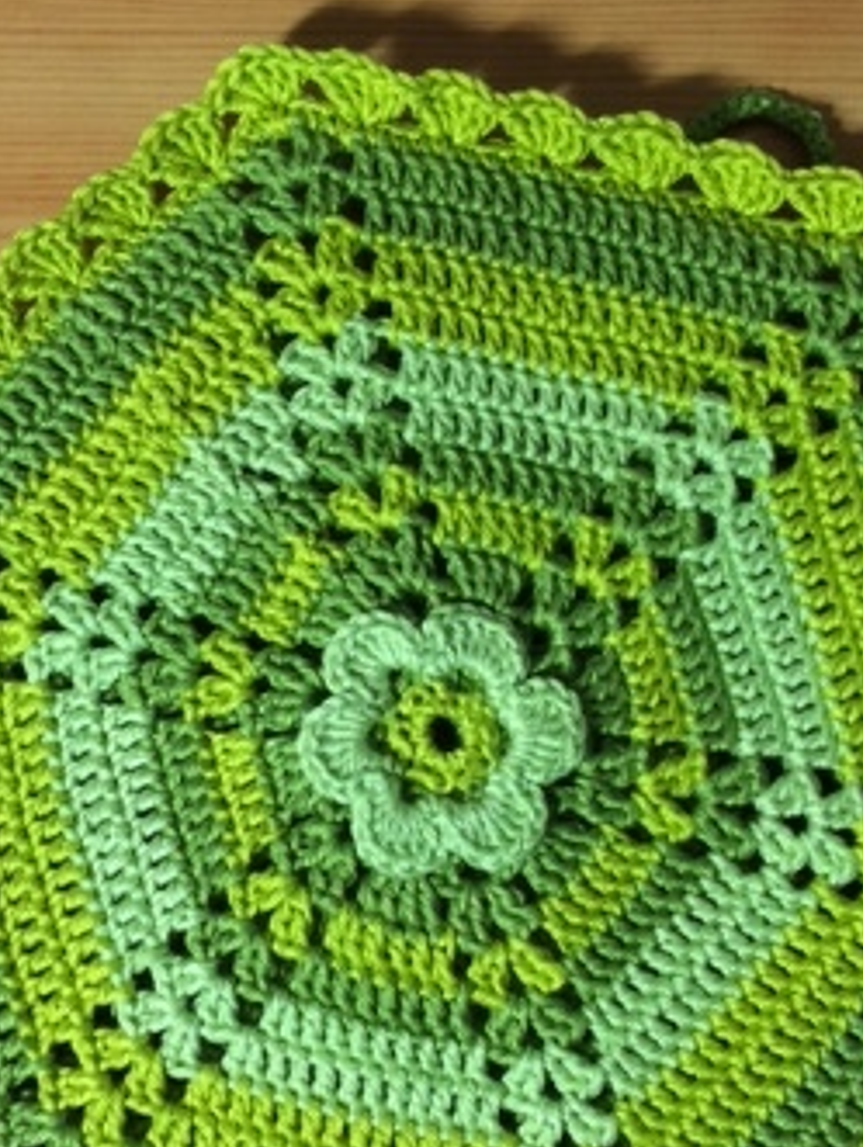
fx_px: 1858
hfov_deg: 26.1
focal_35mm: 56
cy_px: 641
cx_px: 471
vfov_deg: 34.3
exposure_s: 1/33
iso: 100
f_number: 2.2
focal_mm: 4.15
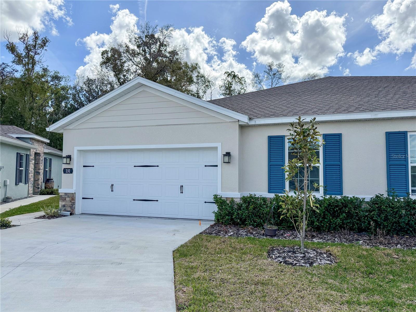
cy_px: 156
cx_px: 208
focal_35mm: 24
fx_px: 288
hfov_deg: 71.6
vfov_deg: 56.8
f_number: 1.8
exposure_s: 1/7400
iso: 125
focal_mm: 6.76
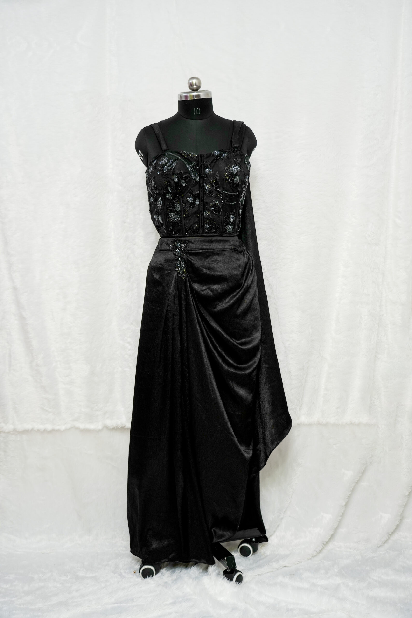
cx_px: 206
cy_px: 309
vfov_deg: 48.5
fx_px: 687
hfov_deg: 33.4
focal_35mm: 40
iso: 200
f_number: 4
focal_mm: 40
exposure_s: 1/200
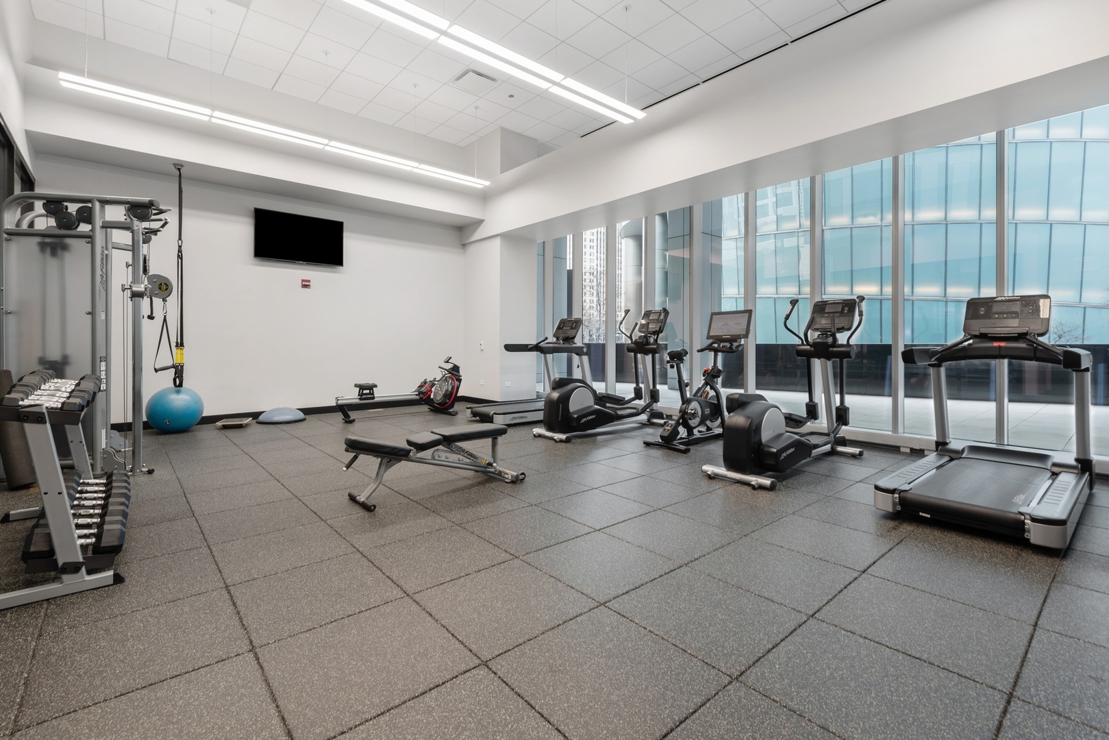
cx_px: 554
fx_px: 493
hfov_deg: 96.7
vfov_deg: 73.8
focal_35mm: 16
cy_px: 370
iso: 100
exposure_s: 1/1.67
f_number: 9
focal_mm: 16
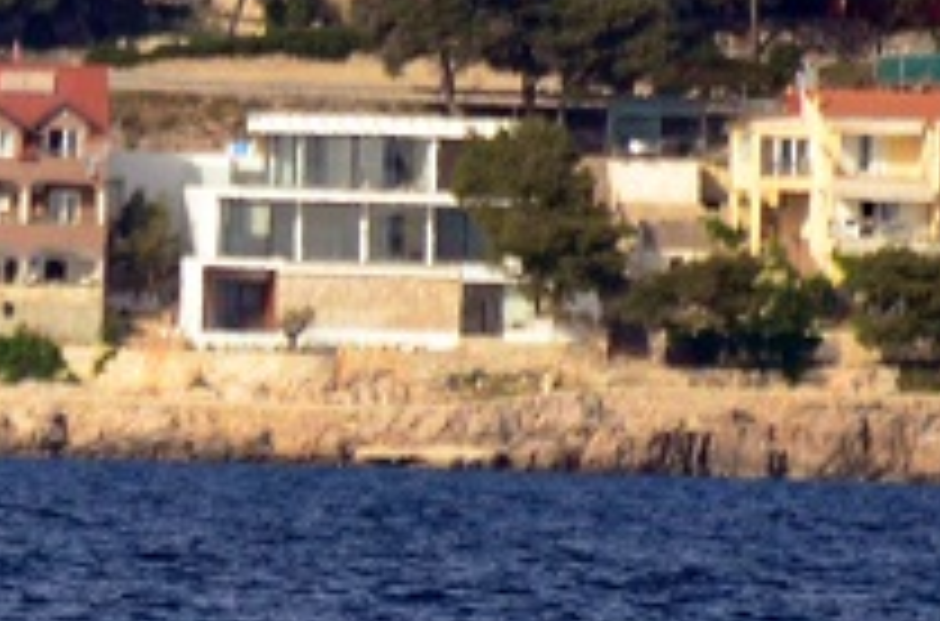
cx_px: -852
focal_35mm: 2150
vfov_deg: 0.6
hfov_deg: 1.0
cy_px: -493
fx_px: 55970
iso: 800
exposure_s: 1/3200
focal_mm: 300
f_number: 5.6
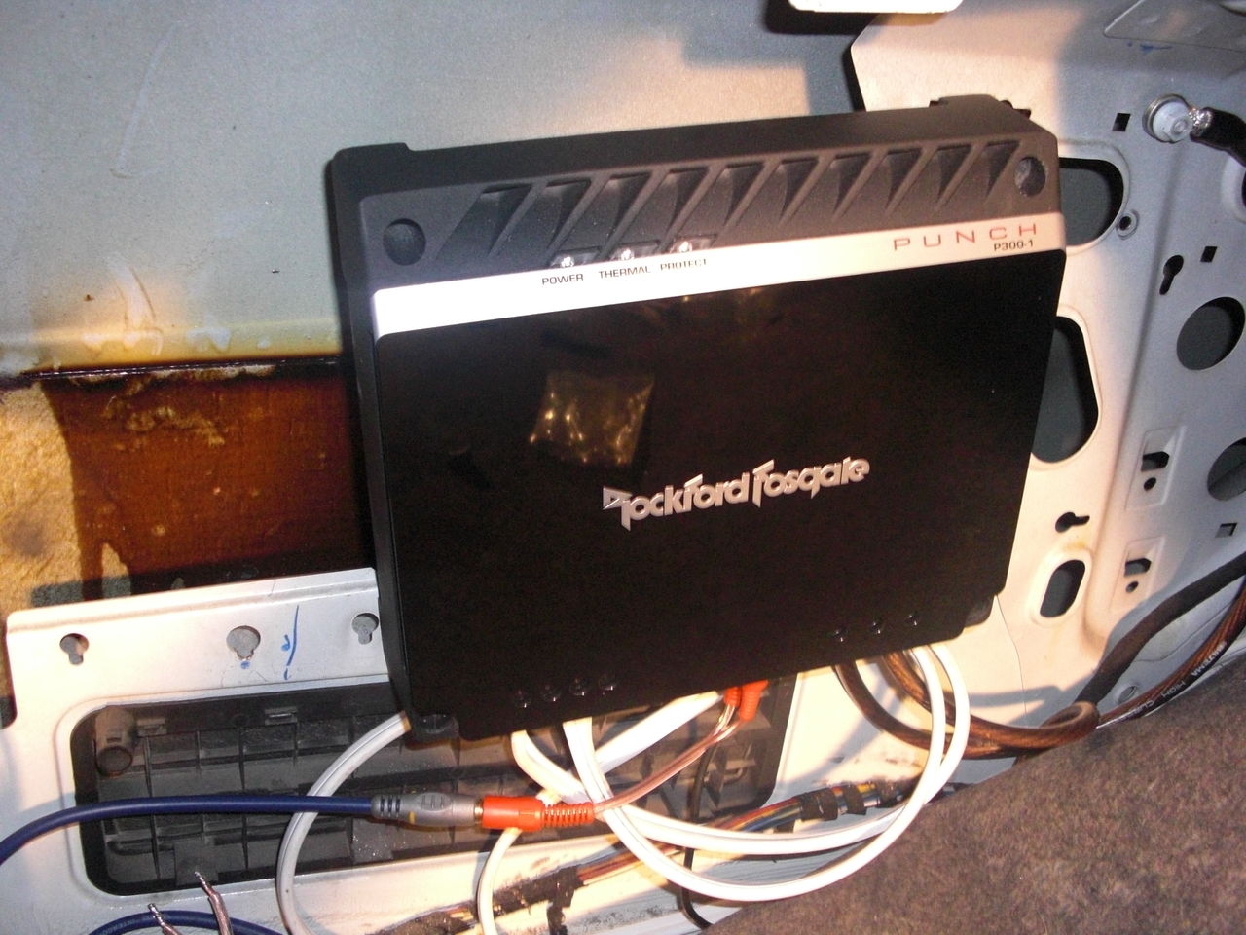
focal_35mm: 36
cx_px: 623
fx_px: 1296
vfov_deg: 39.7
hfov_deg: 51.4
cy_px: 468
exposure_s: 1/60
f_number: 2.8
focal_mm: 6.3
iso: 400
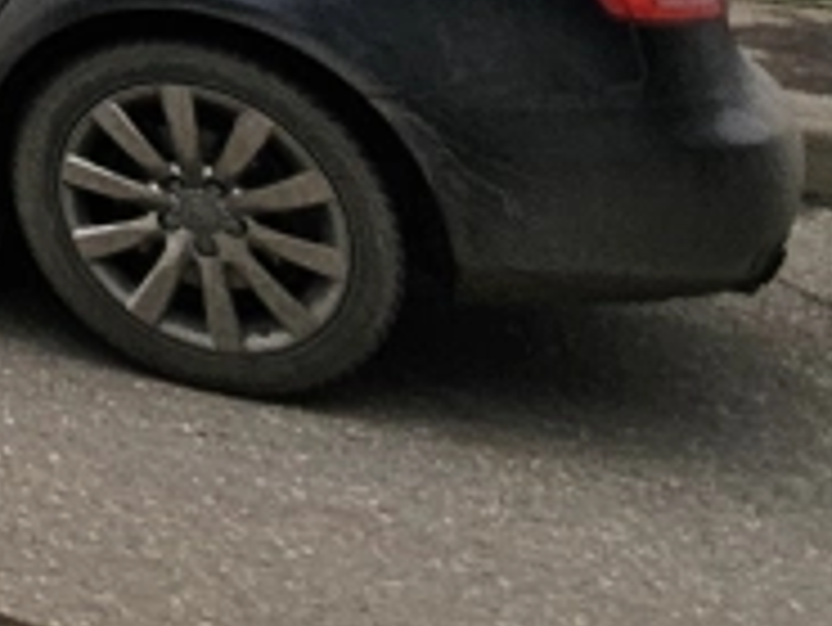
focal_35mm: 88
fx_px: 2116
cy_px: -1106
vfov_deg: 11.7
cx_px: -1313
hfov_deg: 13.6
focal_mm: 2.2
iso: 50
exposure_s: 1/418
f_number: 2.2
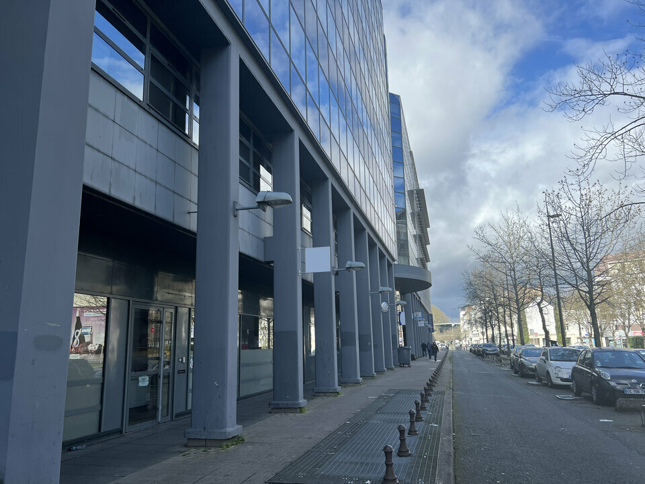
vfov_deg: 53.1
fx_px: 484
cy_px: 242
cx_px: 322
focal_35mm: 26
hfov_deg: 67.3
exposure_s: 1/2513
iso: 50
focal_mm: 5.7
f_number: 1.5
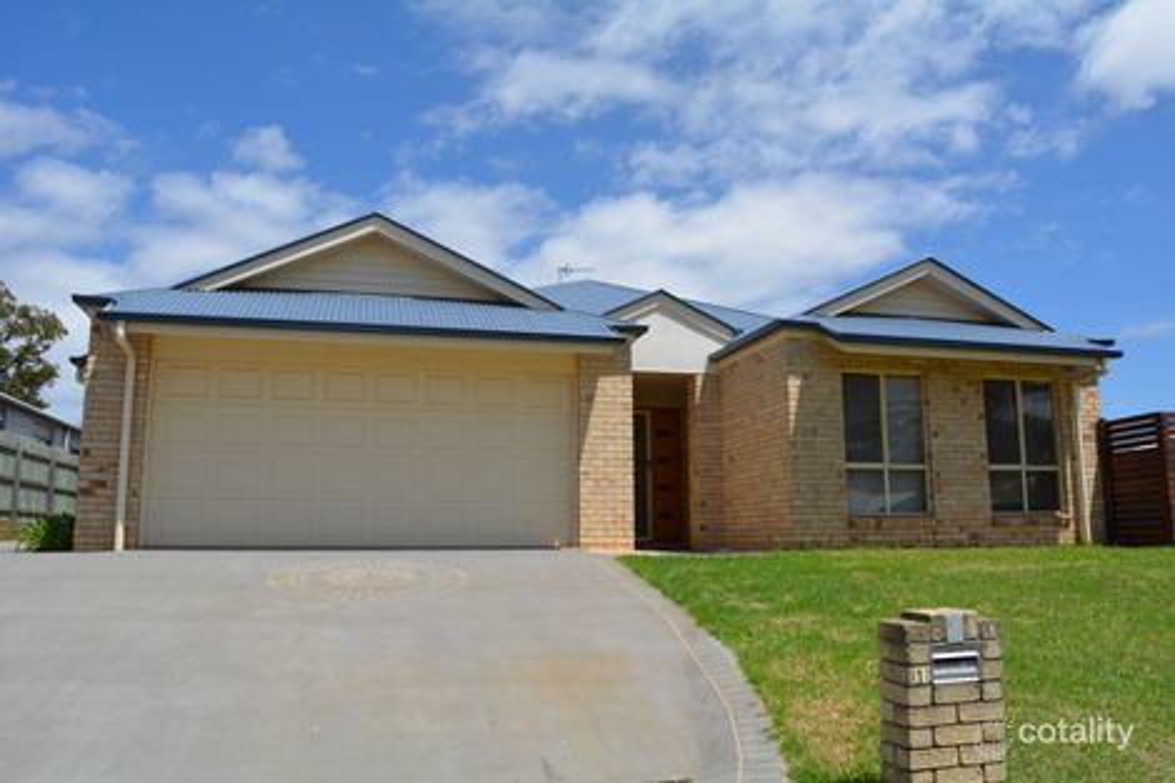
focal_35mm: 27
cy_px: 392
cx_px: 588
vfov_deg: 47.9
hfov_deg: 67.4
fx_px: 881
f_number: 8
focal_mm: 18
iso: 100
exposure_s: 1/250
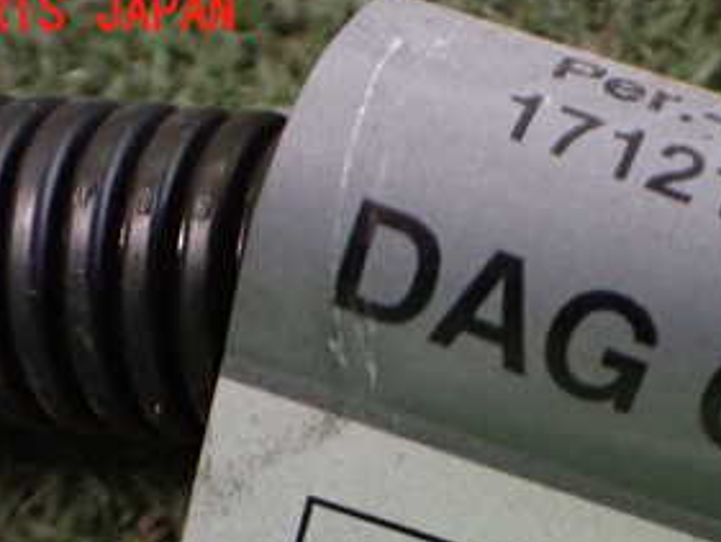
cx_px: 539
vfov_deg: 22.0
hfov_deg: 29.8
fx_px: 1334
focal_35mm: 64
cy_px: 560
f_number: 2.3
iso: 1000
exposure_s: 1/30
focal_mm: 5.4
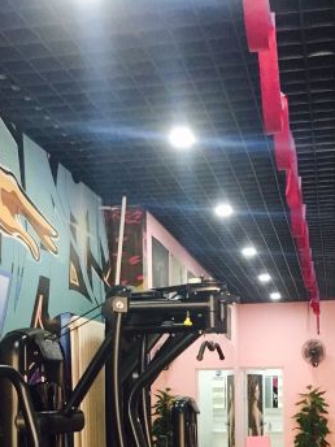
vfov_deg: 30.3
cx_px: 193
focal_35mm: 59
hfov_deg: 24.8
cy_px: 451
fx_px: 761
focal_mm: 4.15
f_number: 2.2
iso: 200
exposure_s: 1/25
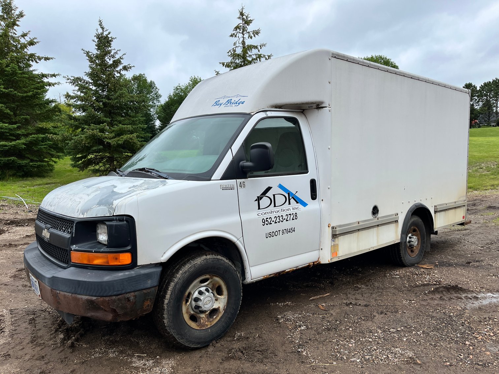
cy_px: 187
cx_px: 250
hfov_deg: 67.3
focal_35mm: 26
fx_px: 375
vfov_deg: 53.1
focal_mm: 5.1
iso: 50
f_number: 1.6
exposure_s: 1/2755
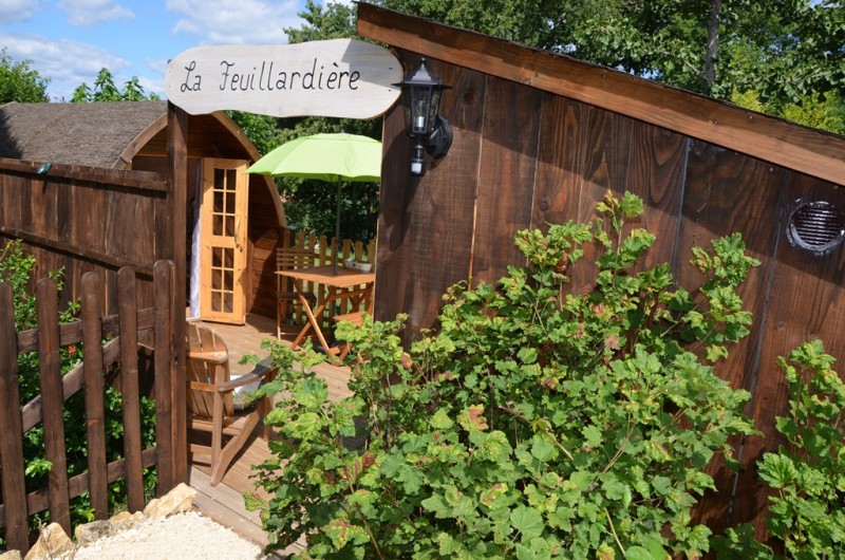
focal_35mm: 27
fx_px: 632
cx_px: 422
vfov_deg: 47.7
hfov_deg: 67.5
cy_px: 280
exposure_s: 1/200
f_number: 7.1
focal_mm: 18
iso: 100
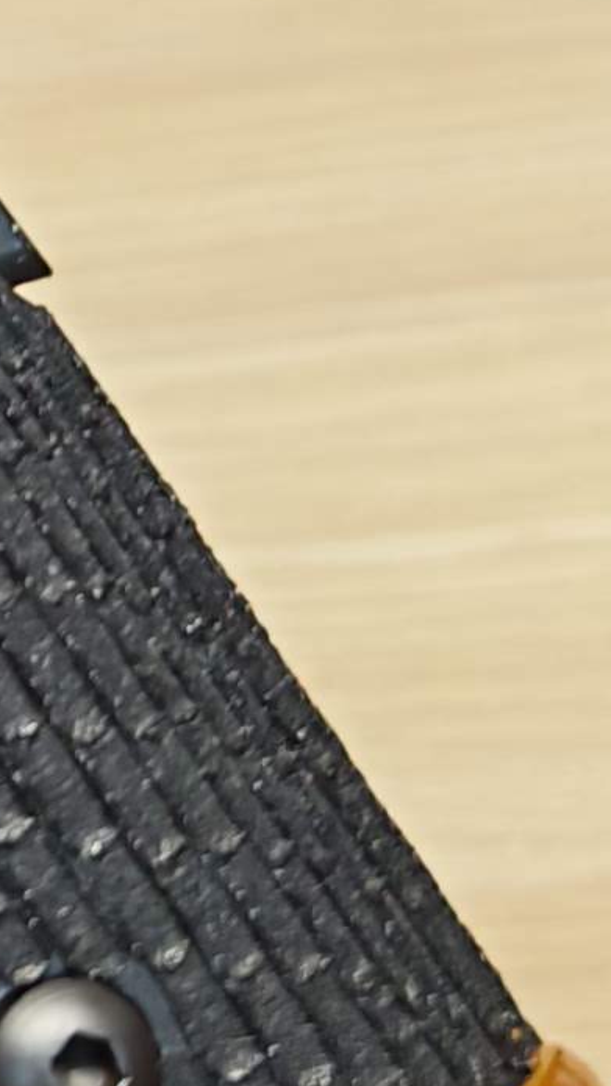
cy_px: -98
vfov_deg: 13.7
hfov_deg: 6.7
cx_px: -1575
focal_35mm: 154
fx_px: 4435
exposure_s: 1/100
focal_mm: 6.83
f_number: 2
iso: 200
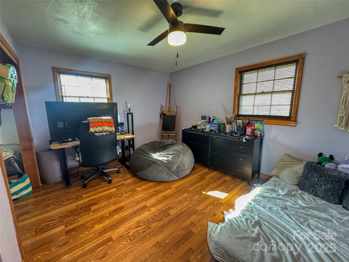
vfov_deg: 85.7
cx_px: 174
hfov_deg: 102.1
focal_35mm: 14
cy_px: 131
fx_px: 141
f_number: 2.2
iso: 500
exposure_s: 1/59
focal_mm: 2.22
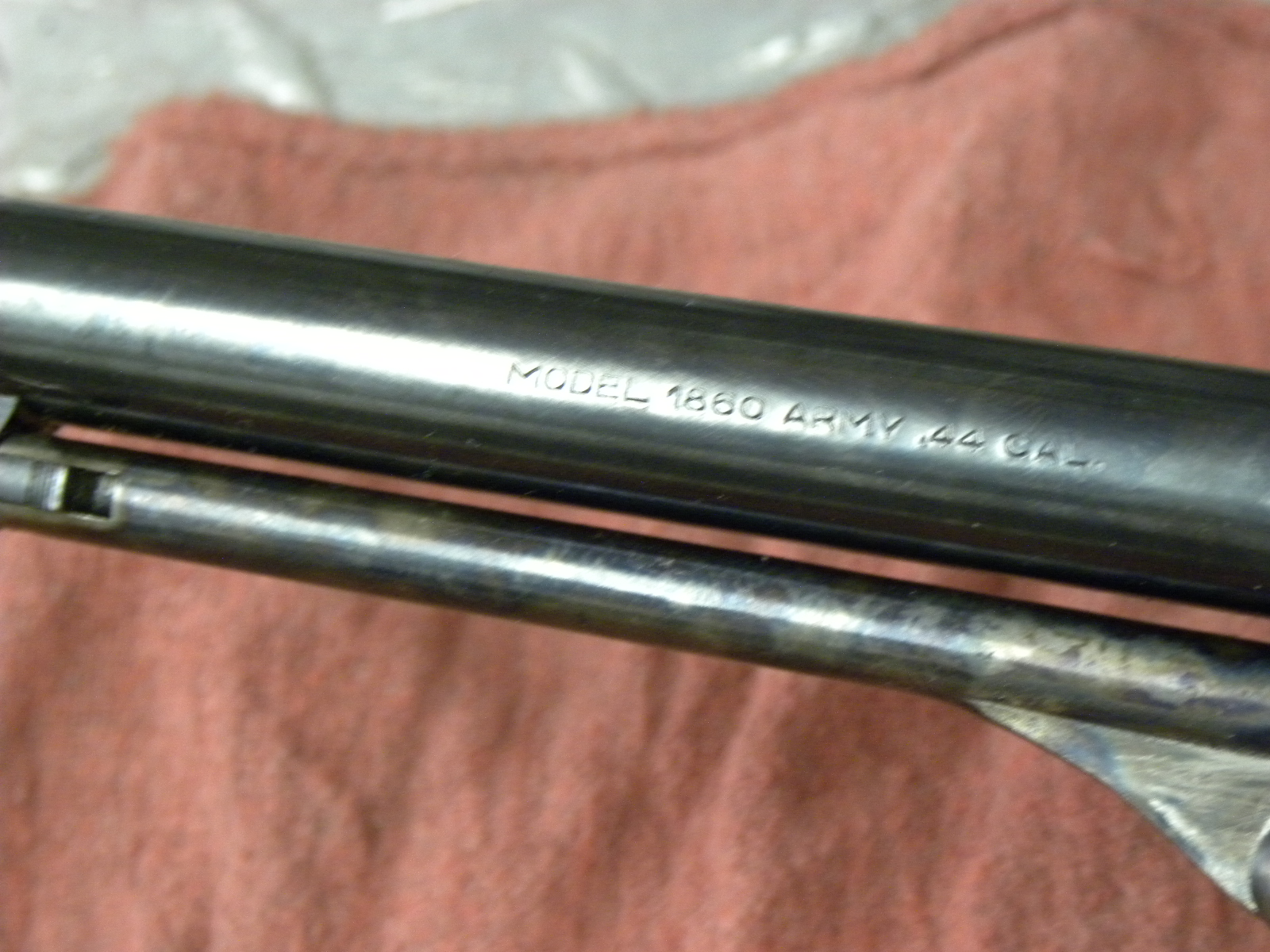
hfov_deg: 13.7
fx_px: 5283
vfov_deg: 10.3
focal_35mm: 144
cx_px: 635
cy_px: 476
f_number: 4.5
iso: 400
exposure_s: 1/11.4
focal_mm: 25.7
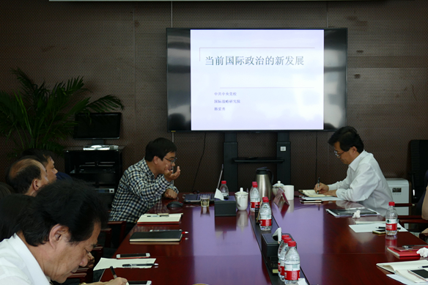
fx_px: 749
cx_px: 240
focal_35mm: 63
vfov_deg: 21.5
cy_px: 160
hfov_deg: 31.9
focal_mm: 16.74
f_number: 3.2
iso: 250
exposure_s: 1/80
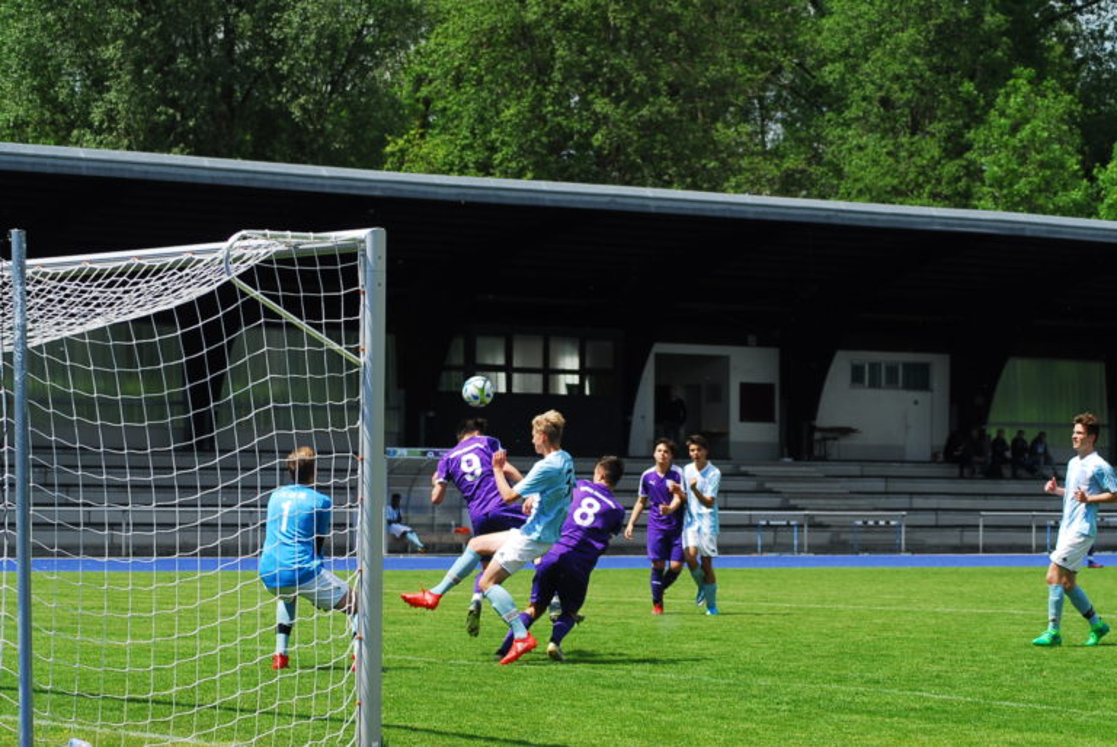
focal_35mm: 112
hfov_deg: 18.2
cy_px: 374
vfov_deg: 12.2
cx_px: 558
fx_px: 3495
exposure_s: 1/500
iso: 125
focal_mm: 75
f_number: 5.6
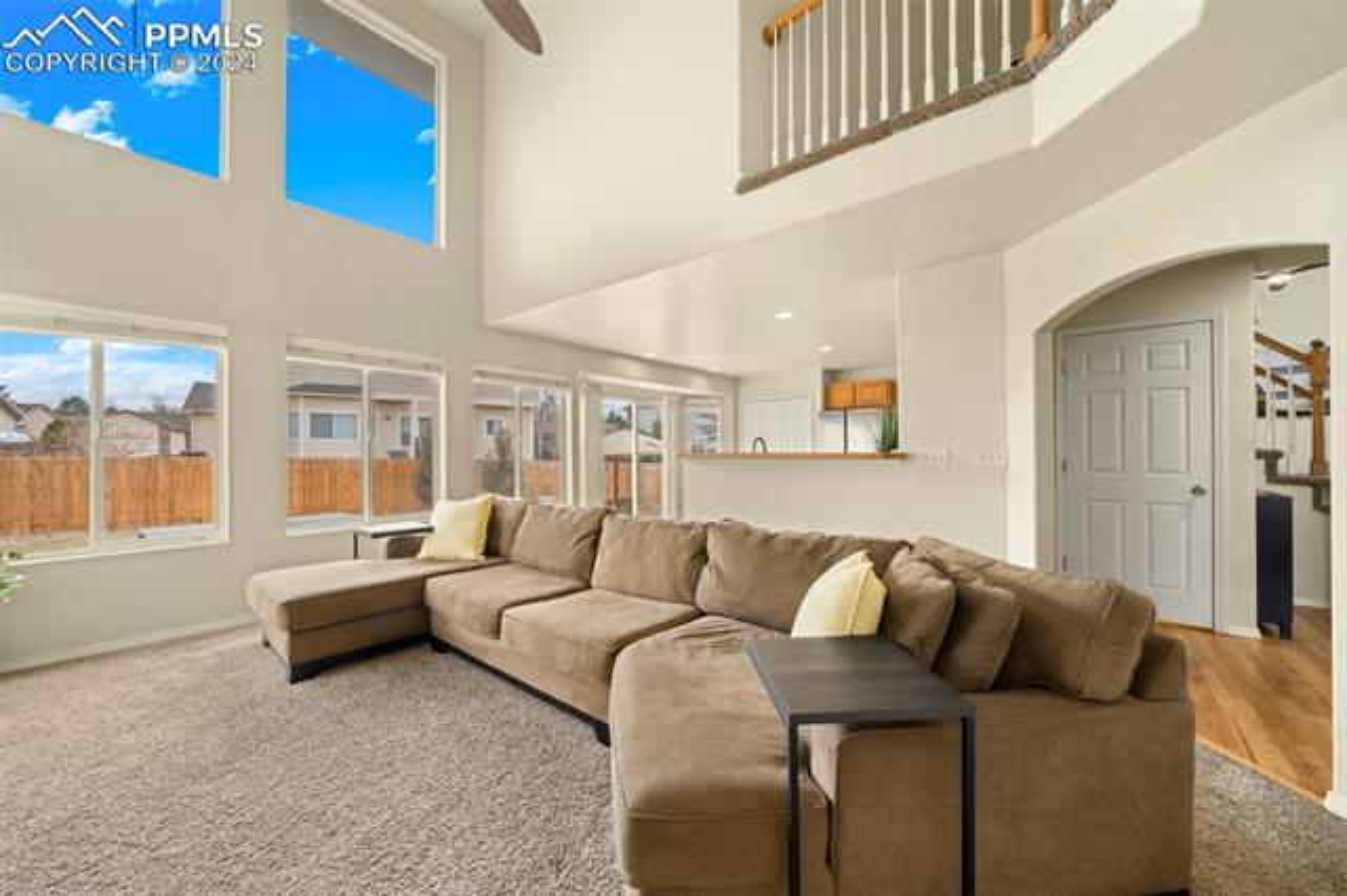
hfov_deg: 108.4
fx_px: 486
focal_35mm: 13
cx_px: 674
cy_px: 448
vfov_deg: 85.4
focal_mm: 13
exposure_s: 1/30
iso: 1600
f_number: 10
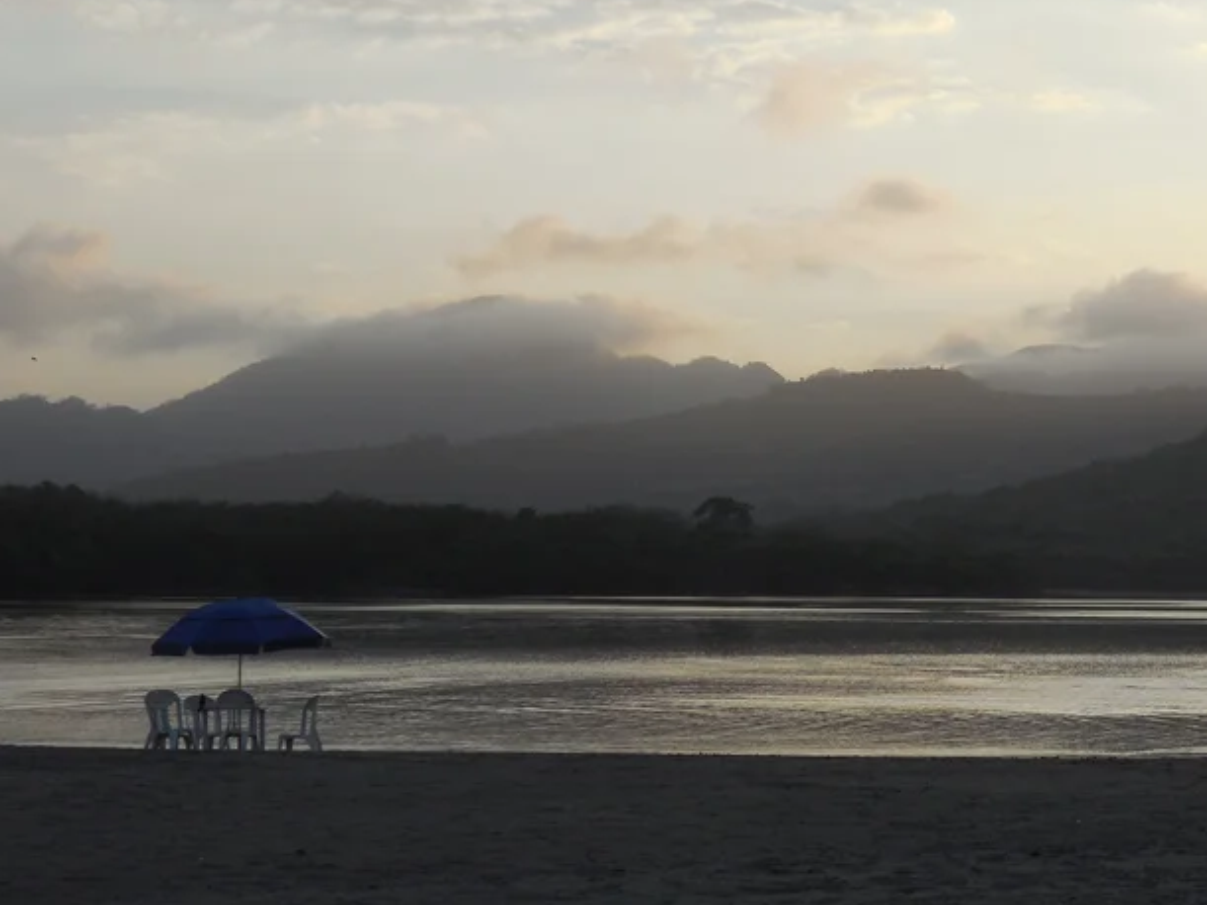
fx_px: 3695
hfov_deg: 18.5
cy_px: 393
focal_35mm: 106
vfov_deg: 14.0
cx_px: 751
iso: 125
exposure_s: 1/400
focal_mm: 14.5
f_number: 6.6
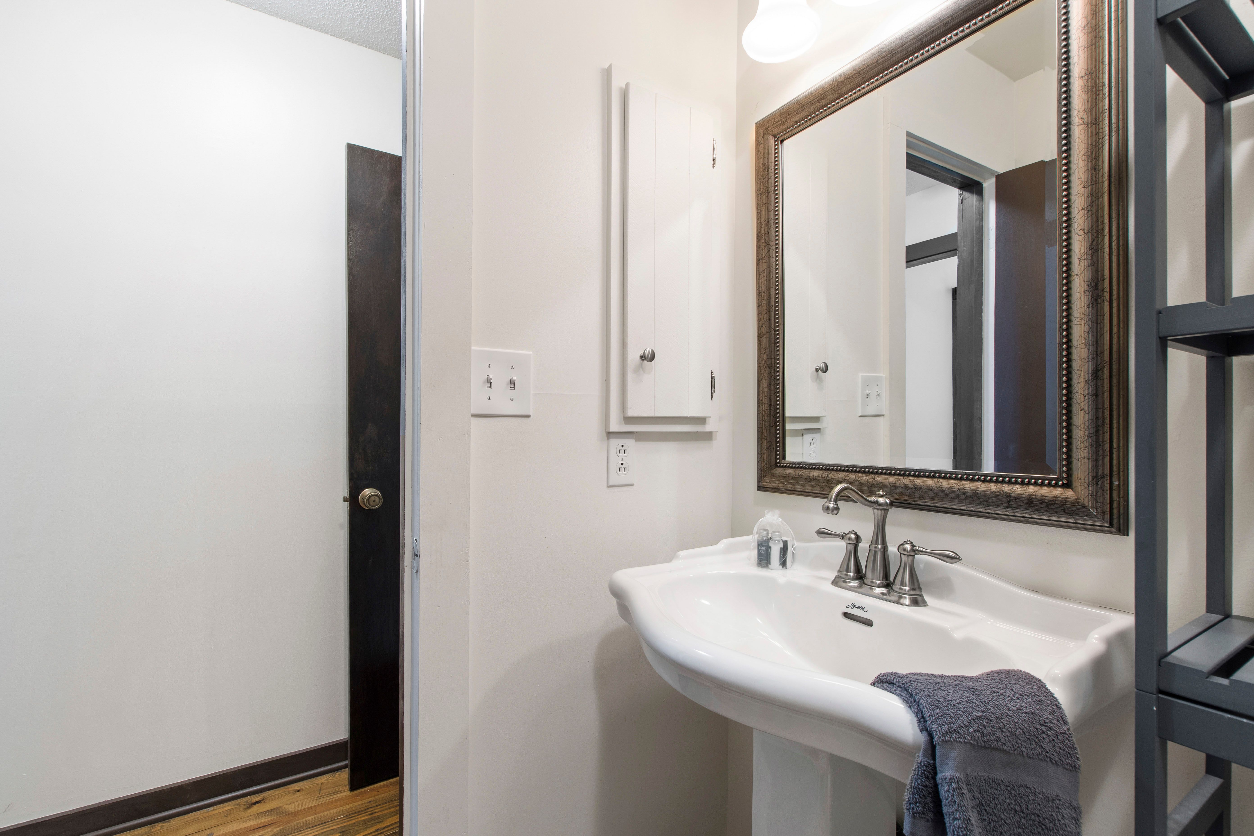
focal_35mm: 15
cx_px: 627
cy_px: 418
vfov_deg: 77.3
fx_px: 522
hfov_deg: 100.4
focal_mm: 10
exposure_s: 2
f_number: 8
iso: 100
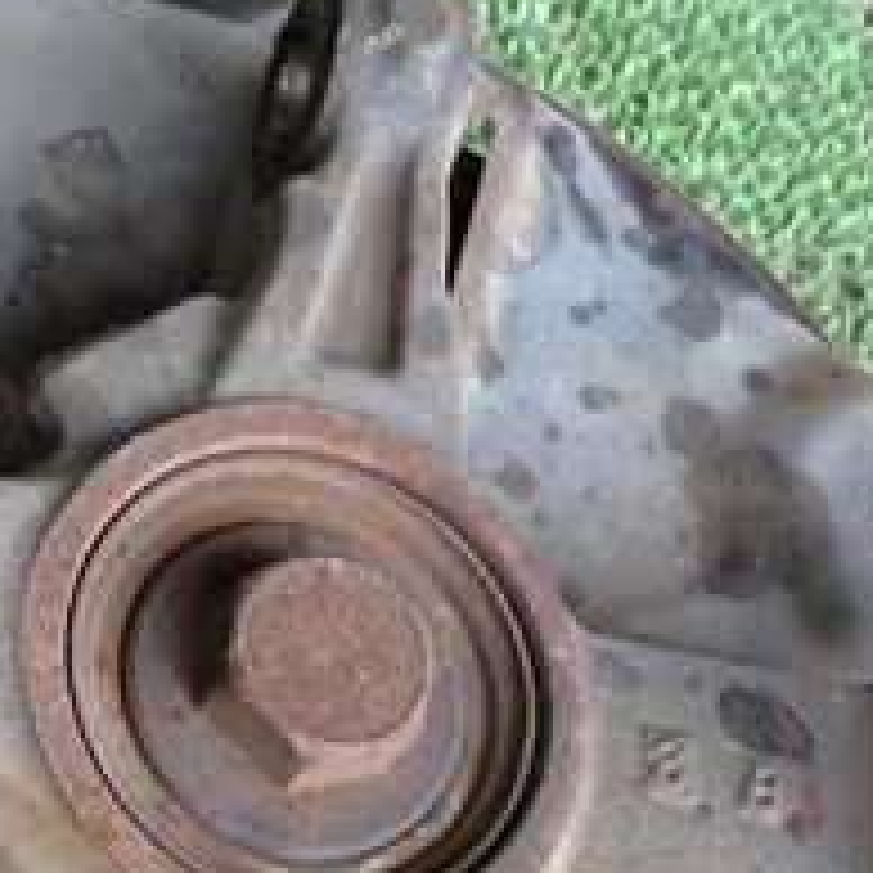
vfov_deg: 20.7
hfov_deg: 20.3
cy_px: 778
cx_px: -54
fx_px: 2340
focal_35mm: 82
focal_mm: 5.4
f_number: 2.3
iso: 200
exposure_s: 1/50
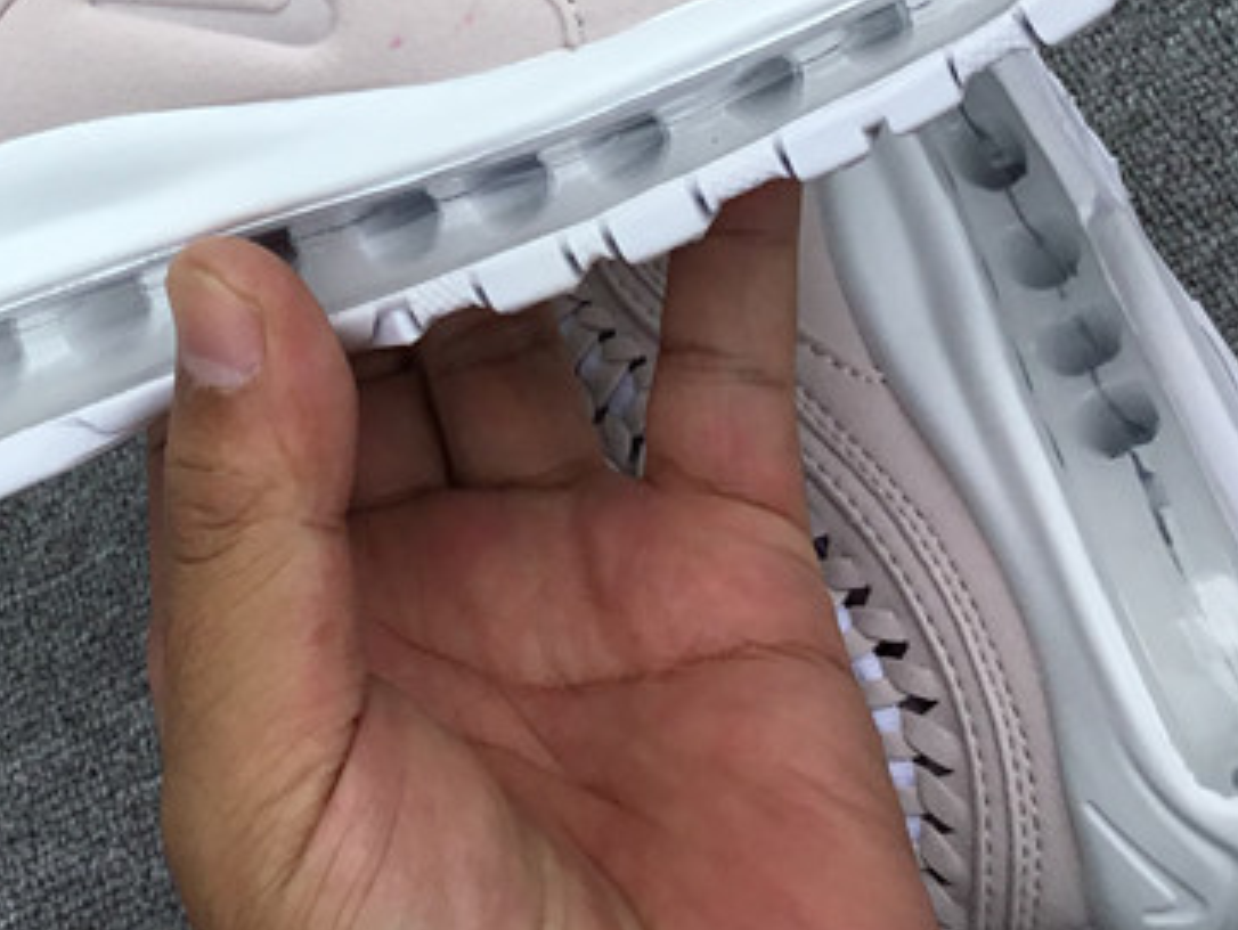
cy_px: -152
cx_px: 243
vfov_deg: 18.3
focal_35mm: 77
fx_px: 2756
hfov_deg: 24.9
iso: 25
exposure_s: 1/783
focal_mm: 3.3
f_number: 2.4
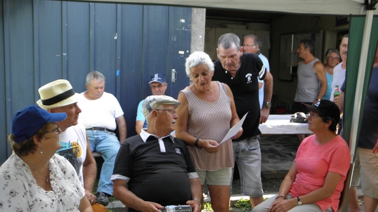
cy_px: 136
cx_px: 184
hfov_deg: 46.4
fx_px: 441
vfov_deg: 27.0
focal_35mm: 44
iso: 100
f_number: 3.8
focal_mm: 7.1
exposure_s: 1/50
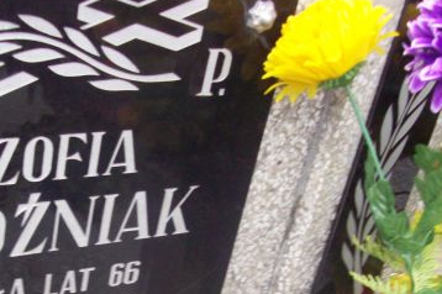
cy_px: 280
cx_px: 119
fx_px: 822
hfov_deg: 29.7
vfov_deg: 19.8
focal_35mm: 67
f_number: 2.7
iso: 200
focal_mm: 6
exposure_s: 1/68.8
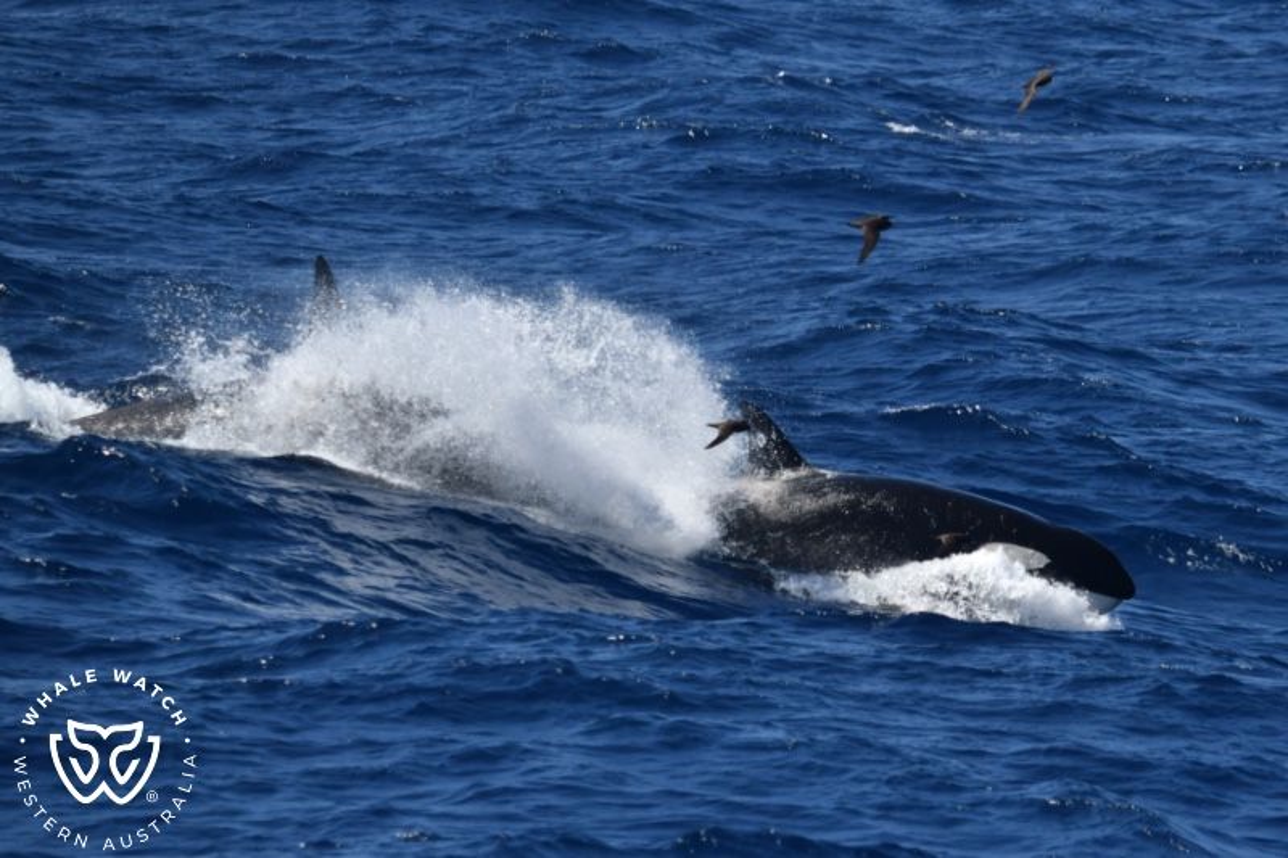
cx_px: 644
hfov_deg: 5.3
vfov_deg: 3.5
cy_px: 429
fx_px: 13950
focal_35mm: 390
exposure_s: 1/8000
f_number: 6
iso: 800
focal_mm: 390
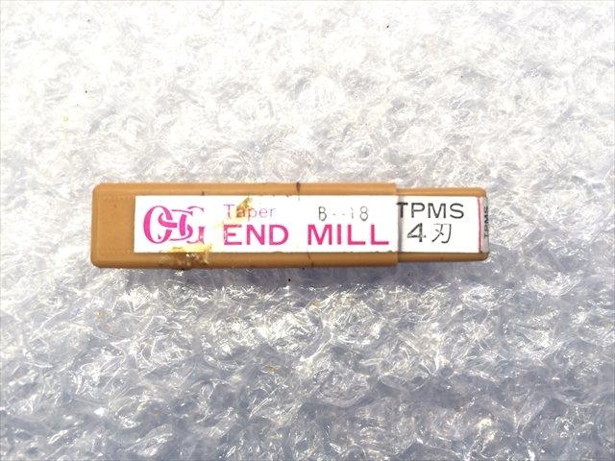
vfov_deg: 48.2
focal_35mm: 29
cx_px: 308
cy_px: 230
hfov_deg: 61.7
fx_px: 515
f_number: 2.2
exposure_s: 1/30
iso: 80
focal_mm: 4.15
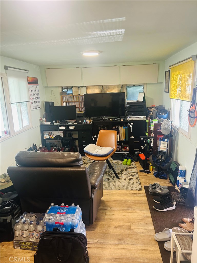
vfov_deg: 67.3
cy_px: 132
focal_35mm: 26
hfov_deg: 53.1
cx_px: 98
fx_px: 197
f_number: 1.5
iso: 125
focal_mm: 5.7
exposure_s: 1/60
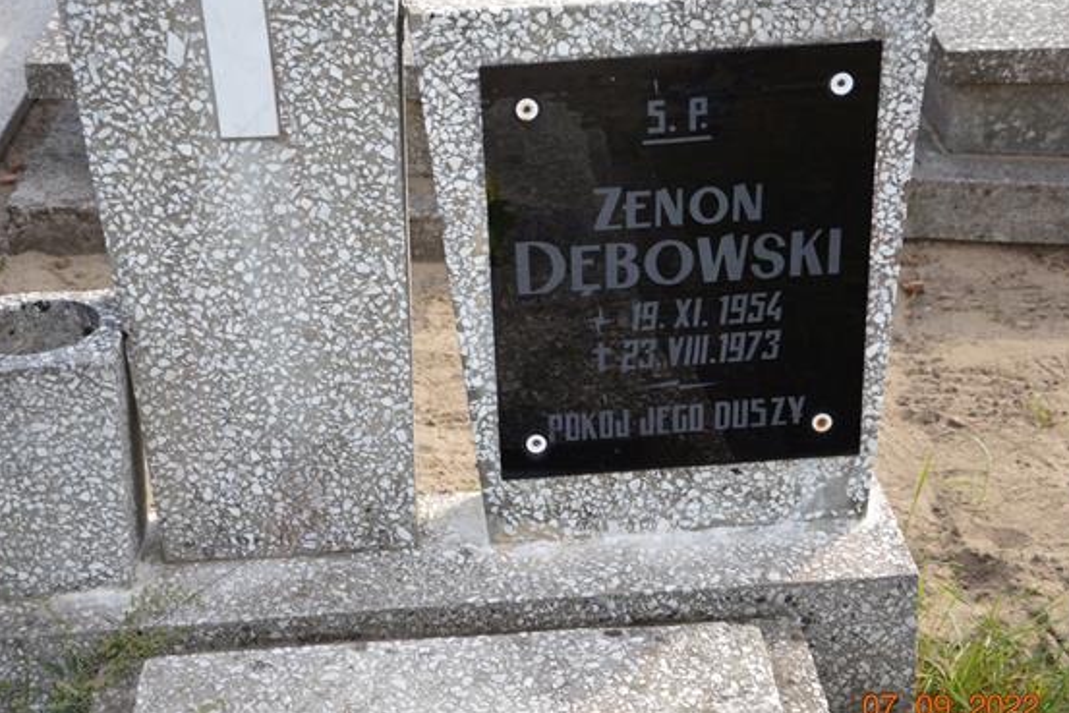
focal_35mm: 59
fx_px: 1752
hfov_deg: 33.9
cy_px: 357
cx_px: 537
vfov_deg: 23.0
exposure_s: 1/160
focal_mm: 34
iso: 100
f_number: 4.2
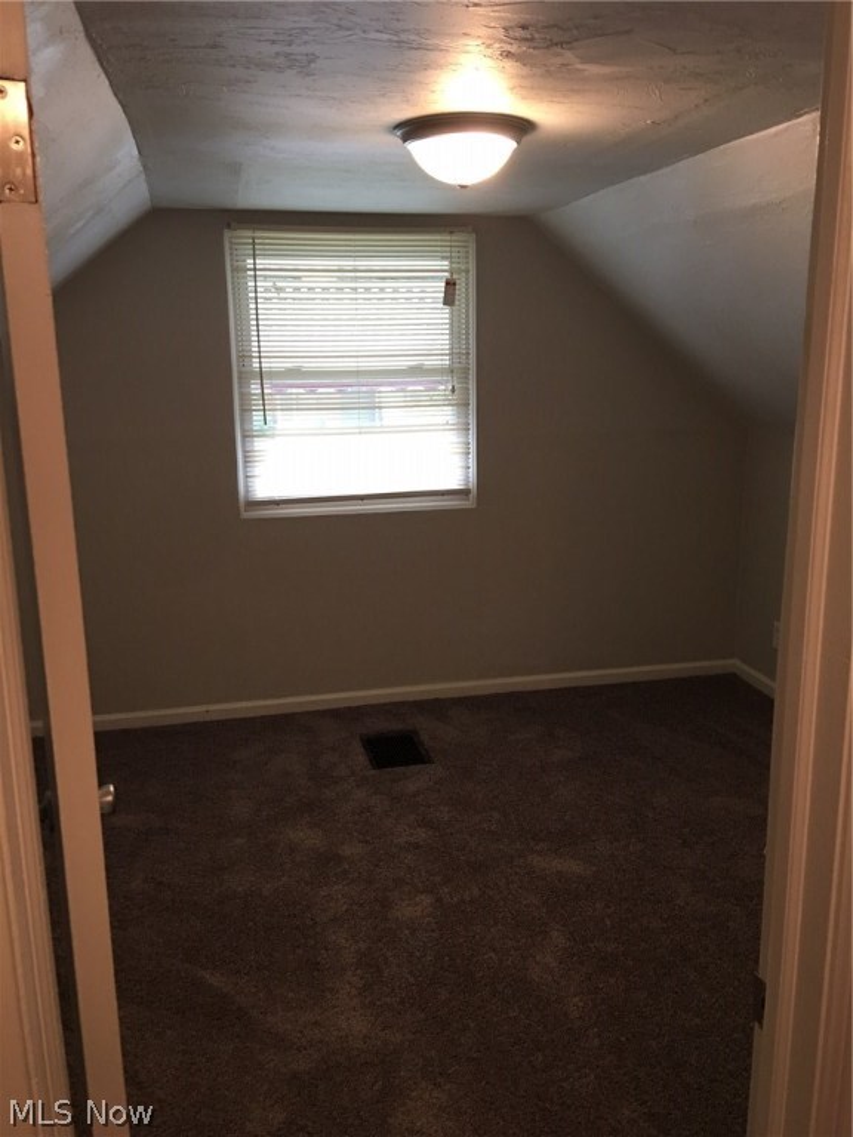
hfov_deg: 48.2
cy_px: 568
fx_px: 953
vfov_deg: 61.7
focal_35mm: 29
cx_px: 426
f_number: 2.2
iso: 50
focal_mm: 4.15
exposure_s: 1/15
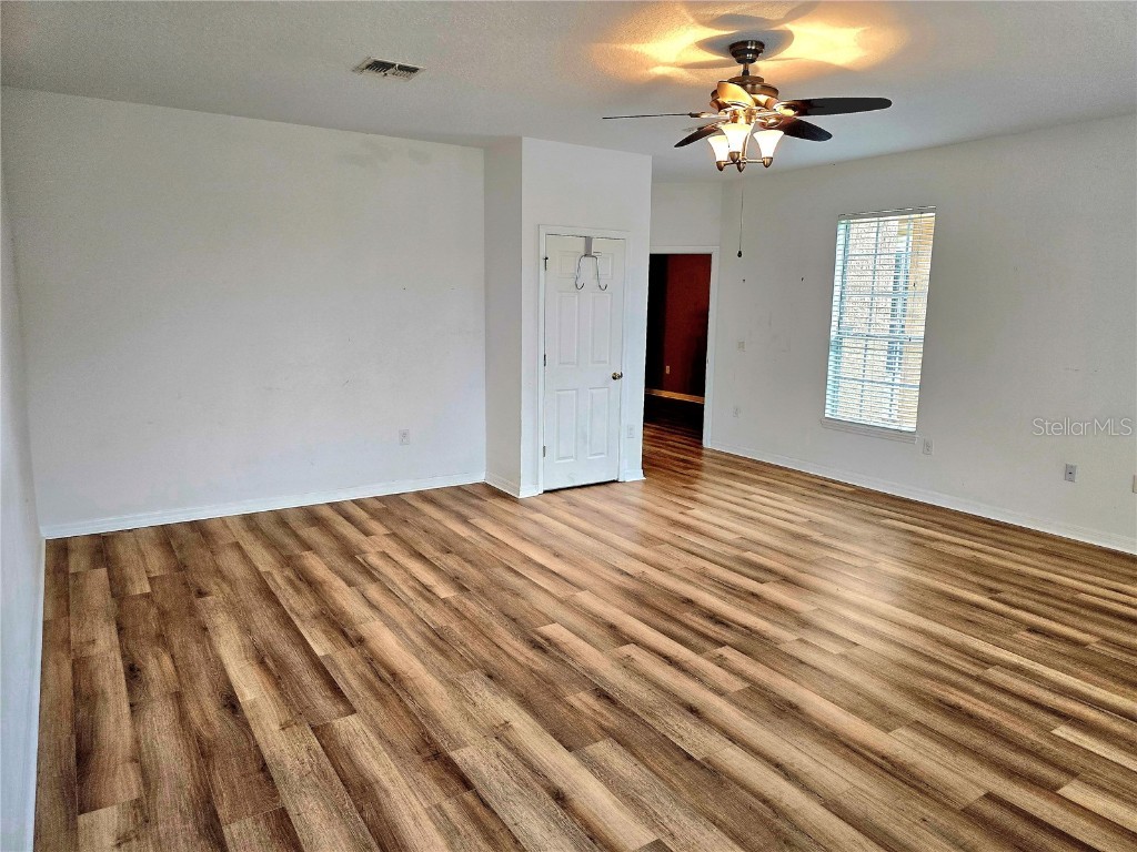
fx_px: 755
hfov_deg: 73.9
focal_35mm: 23
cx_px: 568
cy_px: 426
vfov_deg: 58.9
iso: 250
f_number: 1.7
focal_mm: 6.3
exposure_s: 1/120
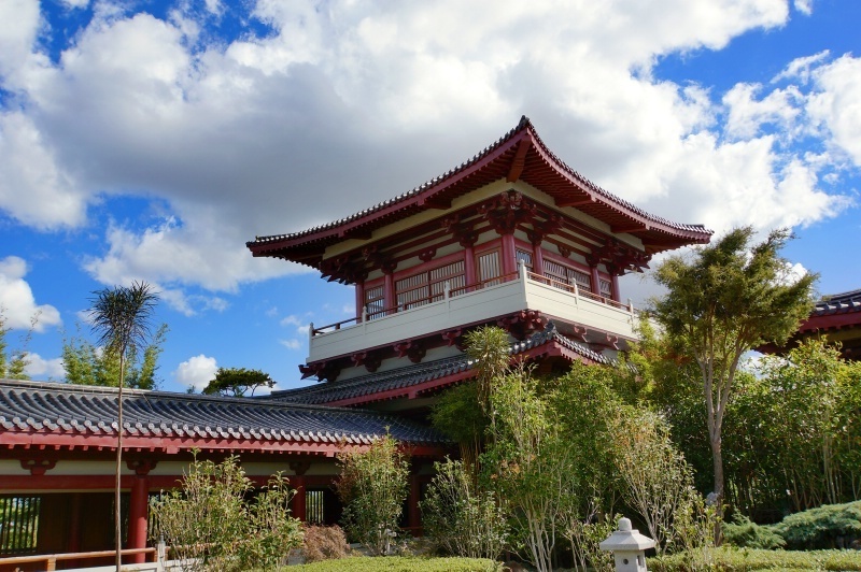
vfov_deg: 43.5
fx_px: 717
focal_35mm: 30
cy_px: 286
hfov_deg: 62.0
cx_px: 430
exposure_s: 1/400
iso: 100
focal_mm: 20
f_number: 7.1
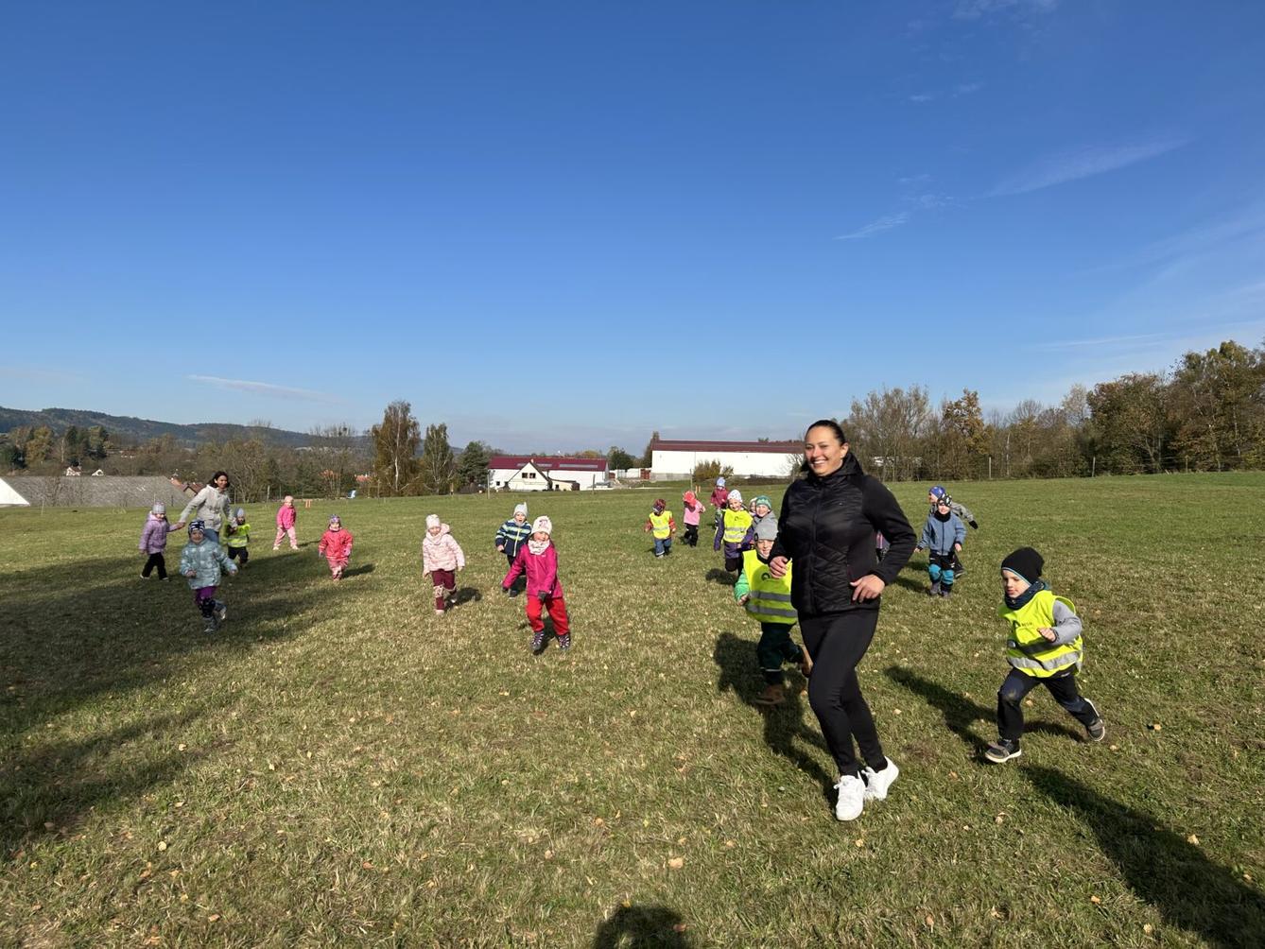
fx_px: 950
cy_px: 474
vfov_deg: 53.1
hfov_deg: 67.3
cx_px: 632
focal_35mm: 26
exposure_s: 1/4630
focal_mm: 5.7
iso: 50
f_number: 1.5
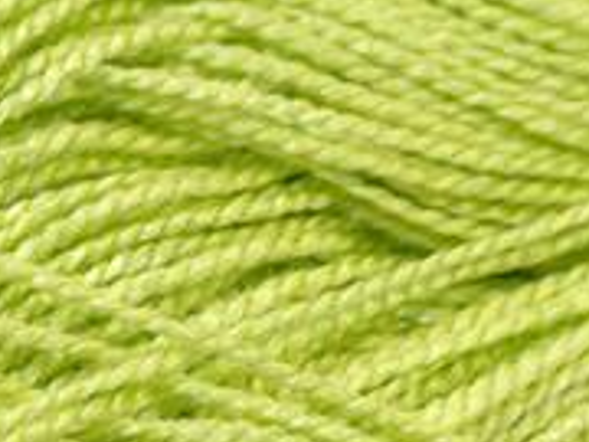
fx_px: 4390
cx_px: 216
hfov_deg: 7.7
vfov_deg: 5.8
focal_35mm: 258
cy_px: 385
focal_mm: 23.76
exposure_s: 1/35.8
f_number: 3
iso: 200
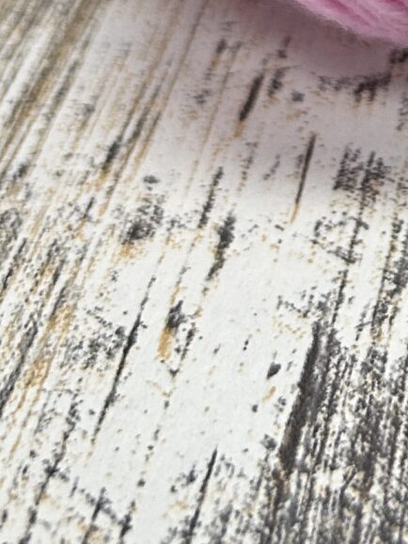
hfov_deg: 12.2
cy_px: -383
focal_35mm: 115
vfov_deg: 15.2
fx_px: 1808
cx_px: 647
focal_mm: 5.7
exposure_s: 1/121
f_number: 1.5
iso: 80
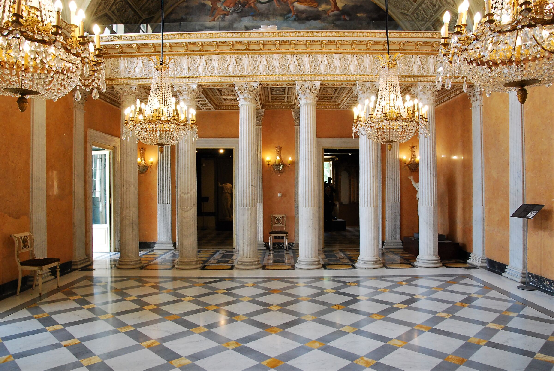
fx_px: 370
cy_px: 186
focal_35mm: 24
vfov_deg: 53.3
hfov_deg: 73.7
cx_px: 277
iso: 800
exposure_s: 1/60
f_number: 5
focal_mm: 16
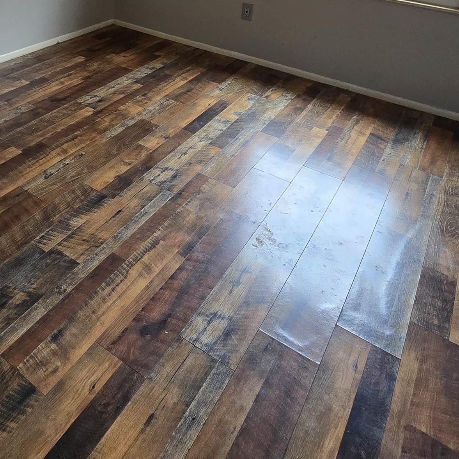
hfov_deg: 52.2
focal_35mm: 30
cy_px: 27
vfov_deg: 47.3
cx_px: 127
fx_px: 450
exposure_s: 1/60
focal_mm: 2.2
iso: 200
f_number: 2.2
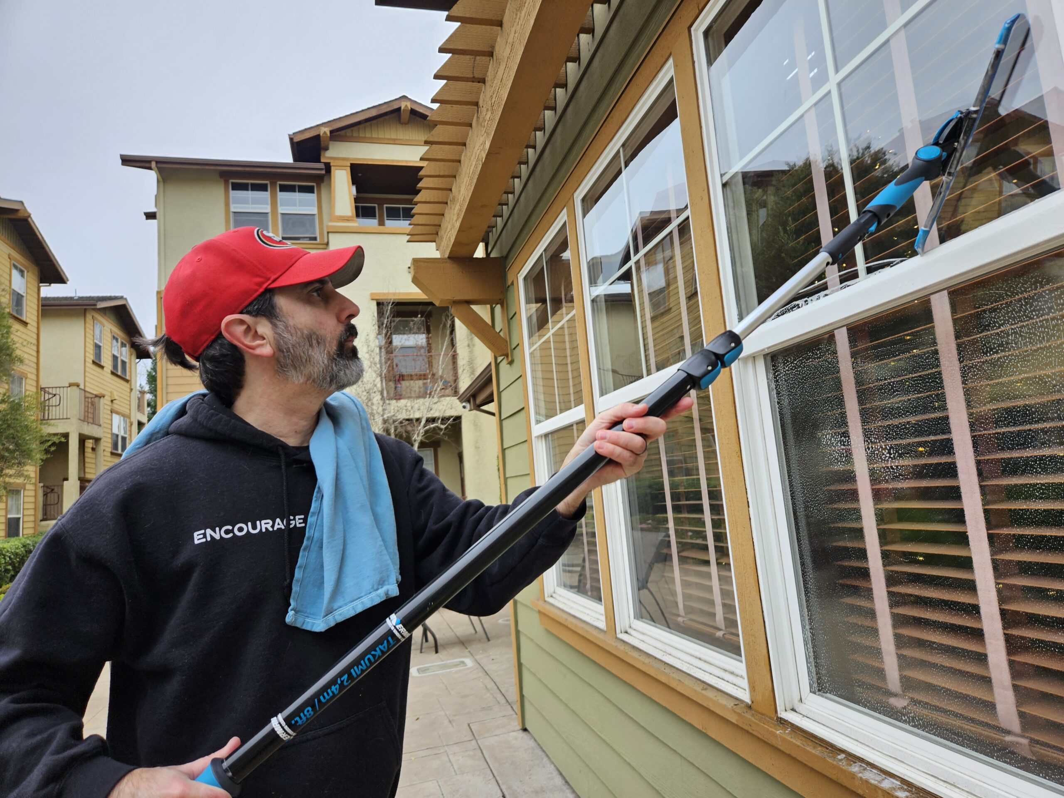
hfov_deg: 73.9
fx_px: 707
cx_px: 532
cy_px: 399
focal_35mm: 23
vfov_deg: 58.9
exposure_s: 1/182
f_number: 1.8
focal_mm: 5.4
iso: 25
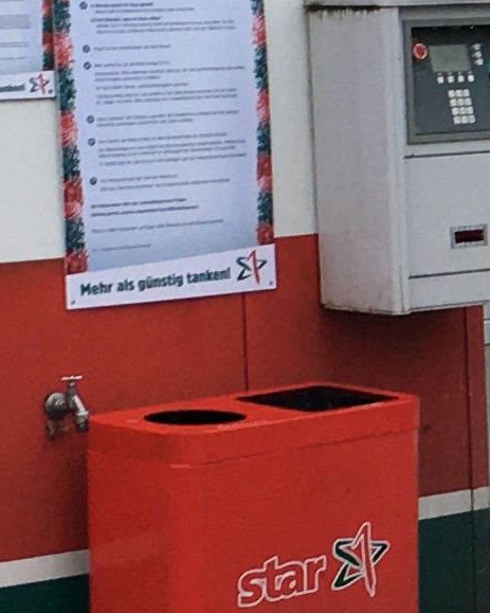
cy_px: 342
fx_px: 3572
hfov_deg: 7.4
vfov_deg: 9.8
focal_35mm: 197
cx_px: 1172
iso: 25
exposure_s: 1/100
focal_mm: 4.15
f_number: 2.2
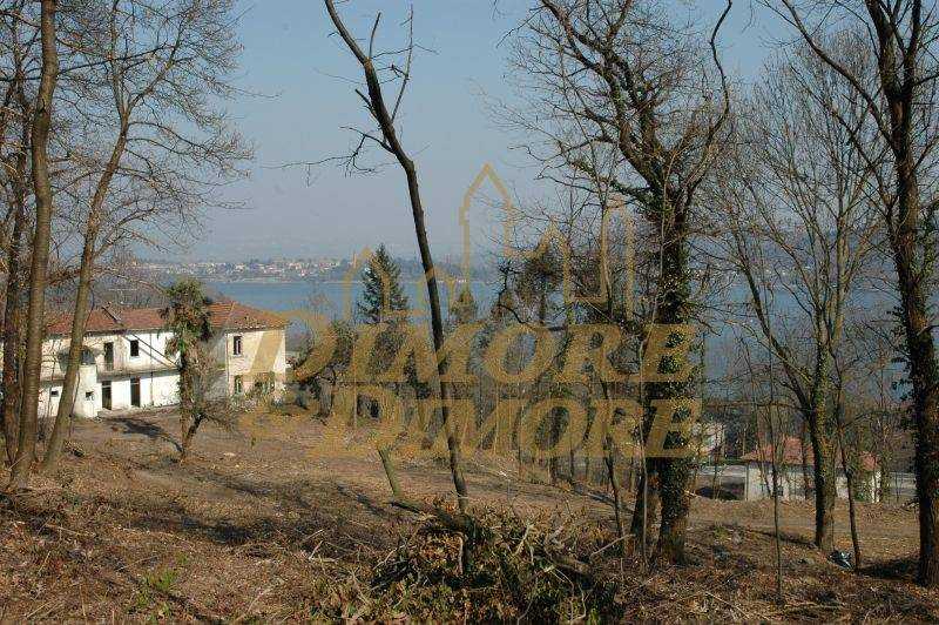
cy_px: 312
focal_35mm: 40
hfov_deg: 48.0
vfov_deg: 33.0
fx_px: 1055
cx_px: 470
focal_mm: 27
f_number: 11
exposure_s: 1/500
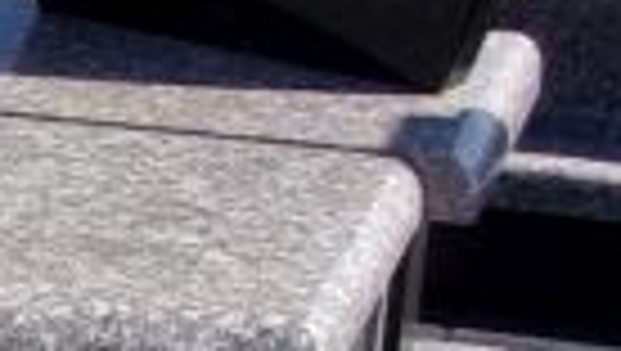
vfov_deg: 5.2
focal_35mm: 226
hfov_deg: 8.7
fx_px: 3726
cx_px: -810
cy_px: 796
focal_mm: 5.1
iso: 80
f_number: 10.8
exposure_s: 1/100
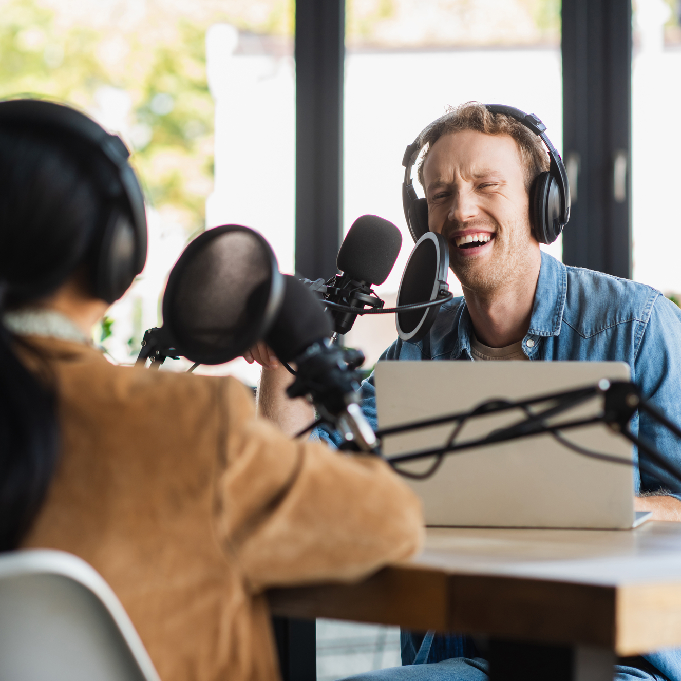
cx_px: 321
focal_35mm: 109
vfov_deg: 16.0
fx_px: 2426
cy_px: 342
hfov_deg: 16.0
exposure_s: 1/250
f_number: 2.8
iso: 320
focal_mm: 85
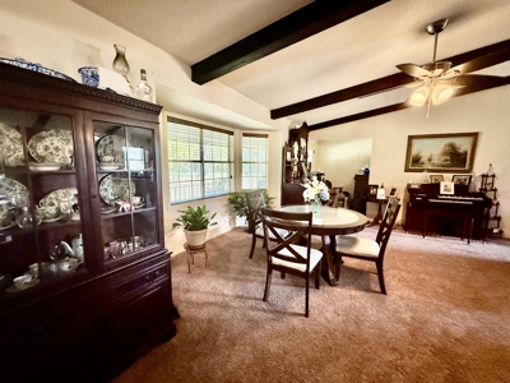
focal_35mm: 14
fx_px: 206
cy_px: 192
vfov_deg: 85.7
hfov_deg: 102.1
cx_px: 255
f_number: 2.2
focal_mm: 2.22
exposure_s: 1/60
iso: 400
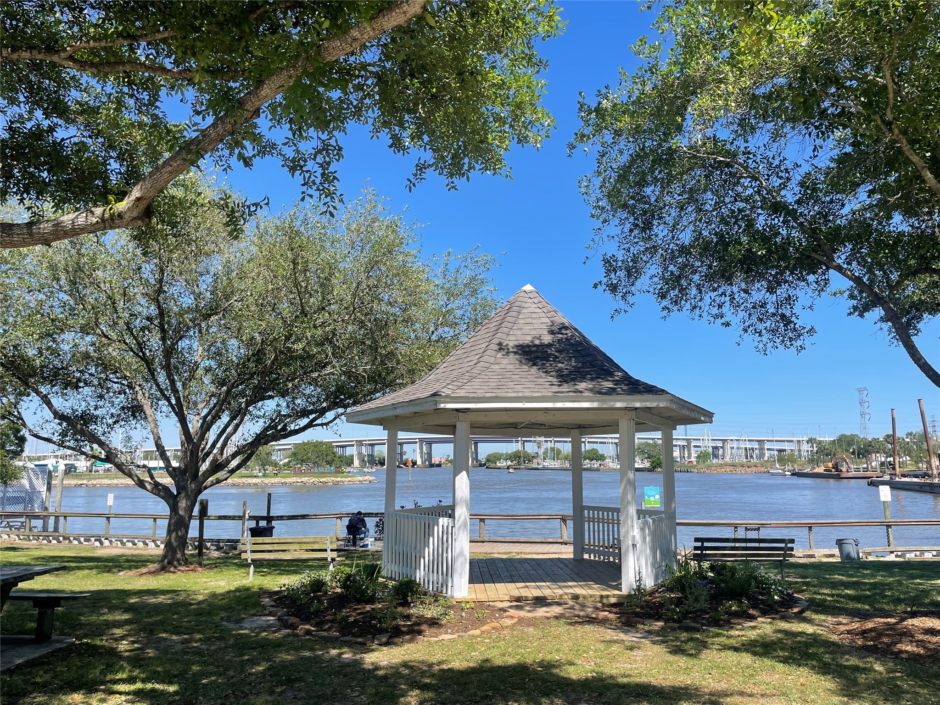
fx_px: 706
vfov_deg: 53.1
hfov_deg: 67.3
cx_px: 470
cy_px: 352
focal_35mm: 26
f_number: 1.6
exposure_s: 1/2817
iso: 32
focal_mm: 4.2
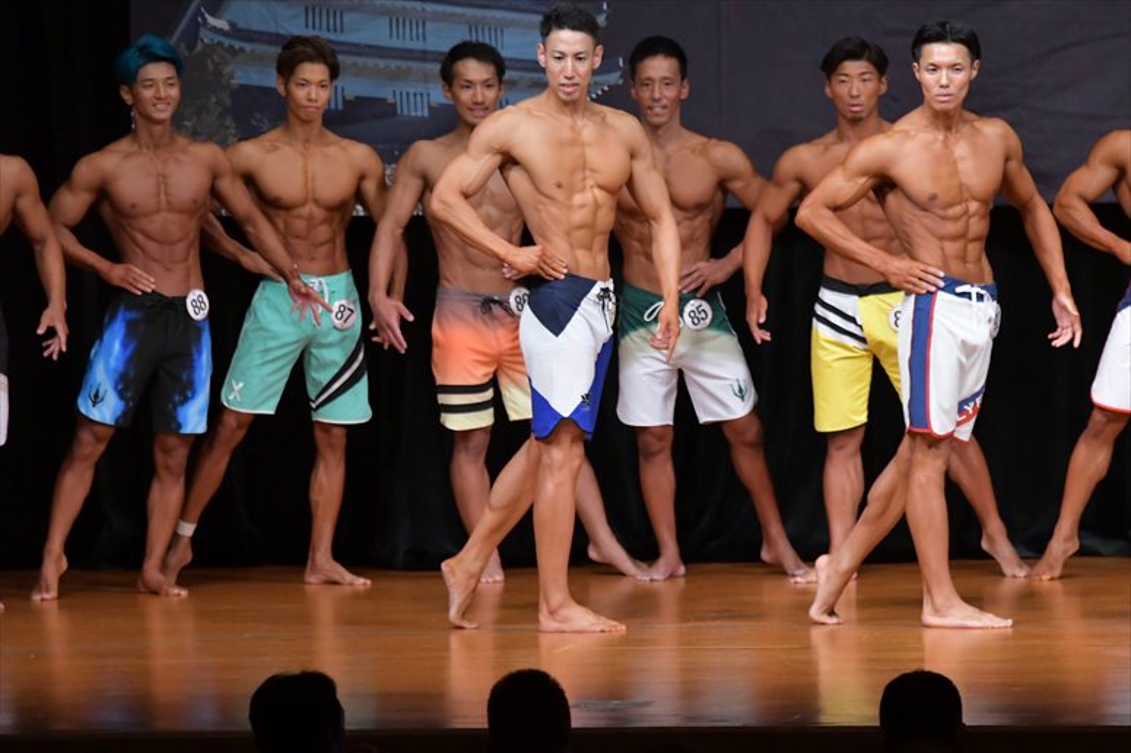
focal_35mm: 270
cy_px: 376
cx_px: 566
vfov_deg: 5.1
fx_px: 8478
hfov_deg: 7.6
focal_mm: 180
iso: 5000
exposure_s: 1/400
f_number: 5.6
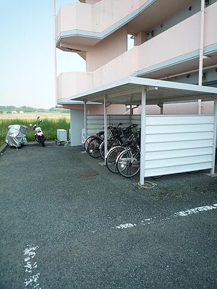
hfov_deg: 54.9
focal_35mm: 25
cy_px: 144
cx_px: 108
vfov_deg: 69.4
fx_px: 209
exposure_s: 1/640
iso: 100
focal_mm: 4.4
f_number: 3.2
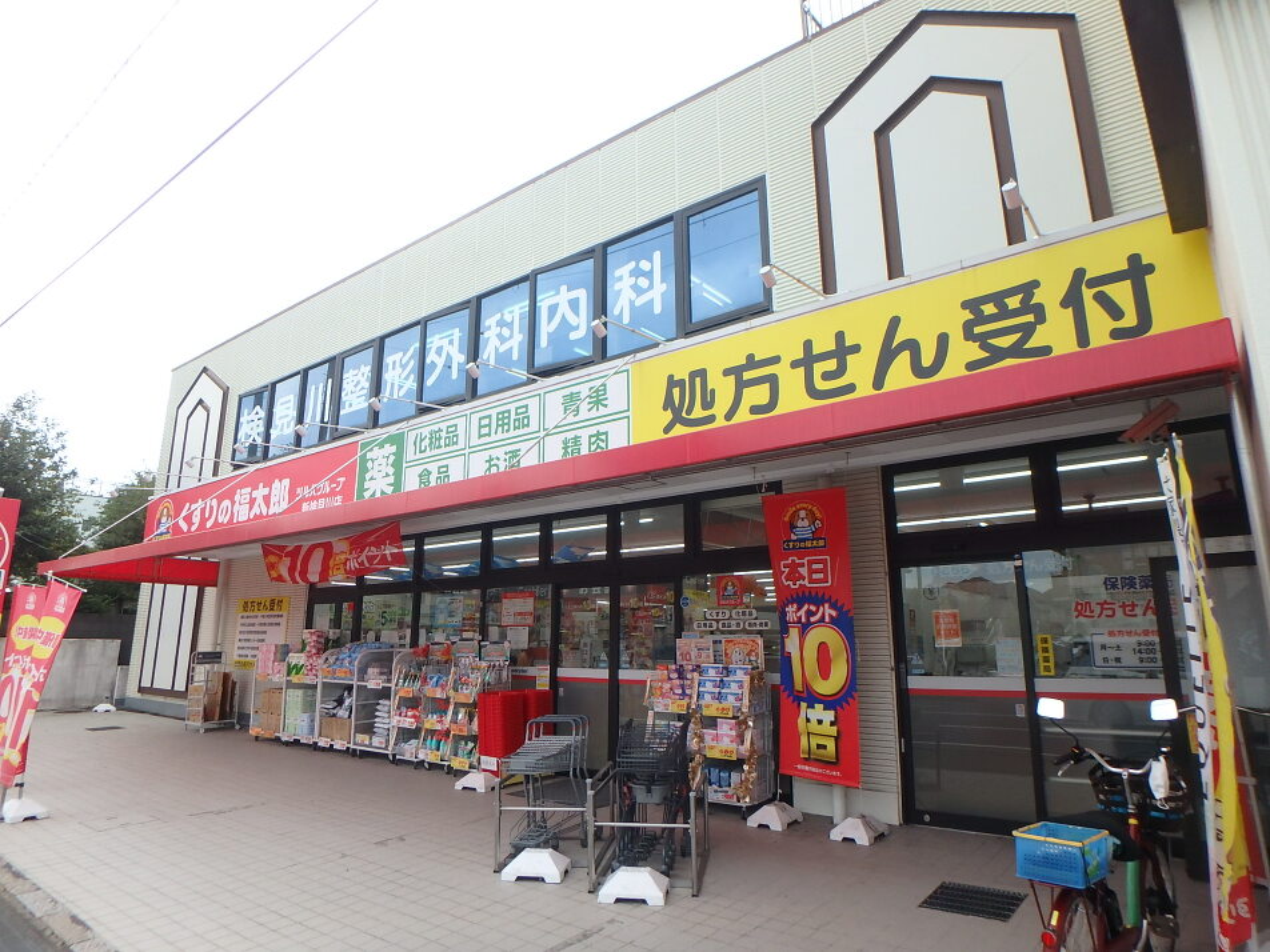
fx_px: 770
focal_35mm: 21
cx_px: 635
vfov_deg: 63.4
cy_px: 476
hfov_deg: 79.0
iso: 125
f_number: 3.5
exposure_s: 1/250
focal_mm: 3.7
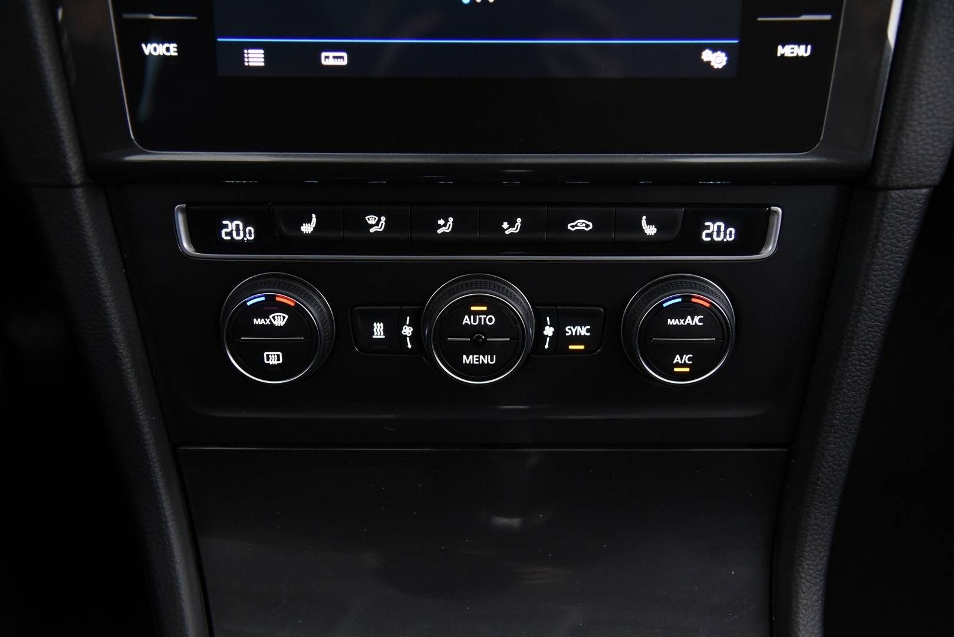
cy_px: 318
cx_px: 477
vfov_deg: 30.5
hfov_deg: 44.5
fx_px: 1166
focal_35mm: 44
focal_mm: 44
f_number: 4
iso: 4000
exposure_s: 1/20
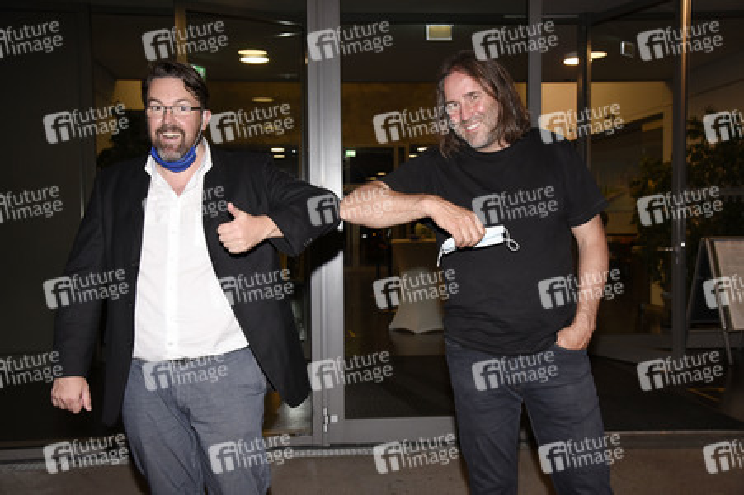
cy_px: 248
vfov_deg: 30.5
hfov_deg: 44.5
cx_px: 372
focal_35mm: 44
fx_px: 909
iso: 1600
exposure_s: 1/125
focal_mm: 44
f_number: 6.3
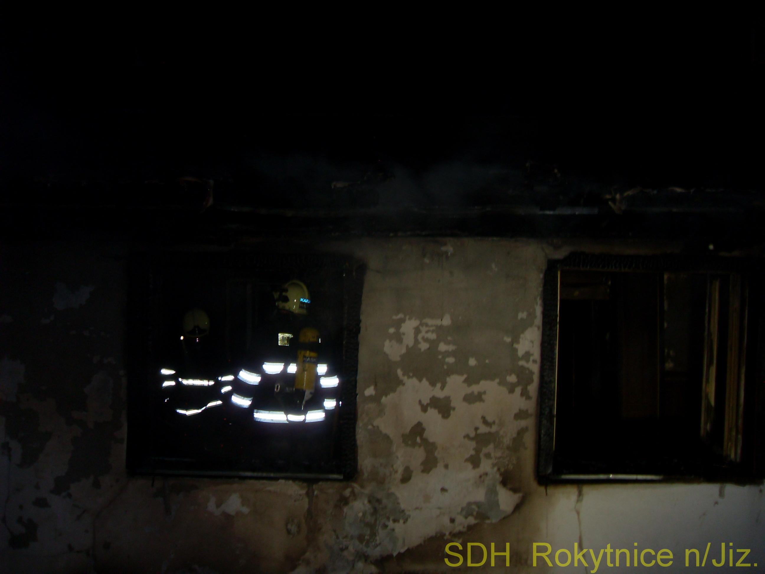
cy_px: 287
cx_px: 382
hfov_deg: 50.1
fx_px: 818
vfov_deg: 38.7
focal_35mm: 37
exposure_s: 1/45
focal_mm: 6.3
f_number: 2.8
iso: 100
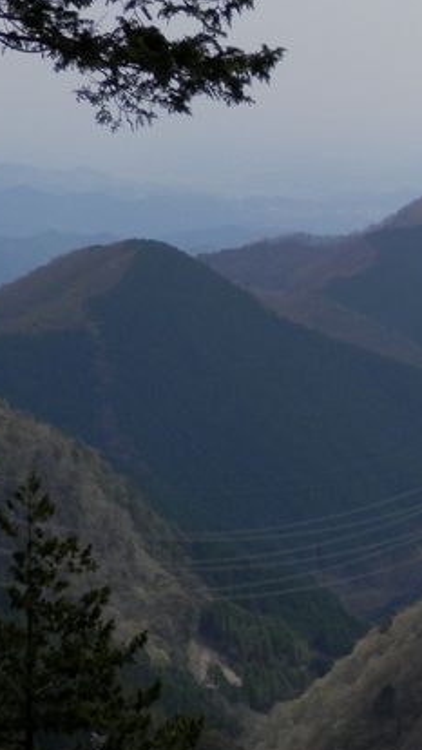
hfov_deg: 8.6
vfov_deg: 15.4
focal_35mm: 139
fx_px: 2764
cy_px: 449
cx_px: 554
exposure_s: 1/160
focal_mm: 11.9
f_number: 12.4
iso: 80
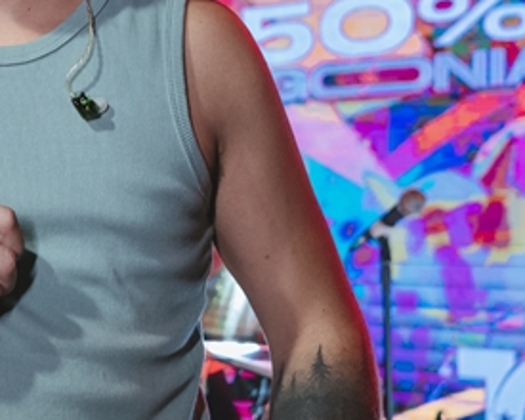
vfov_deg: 16.6
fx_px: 1414
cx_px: -7
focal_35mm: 91
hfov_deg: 20.3
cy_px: 23
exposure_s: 1/500
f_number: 2.5
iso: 2500
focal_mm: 24
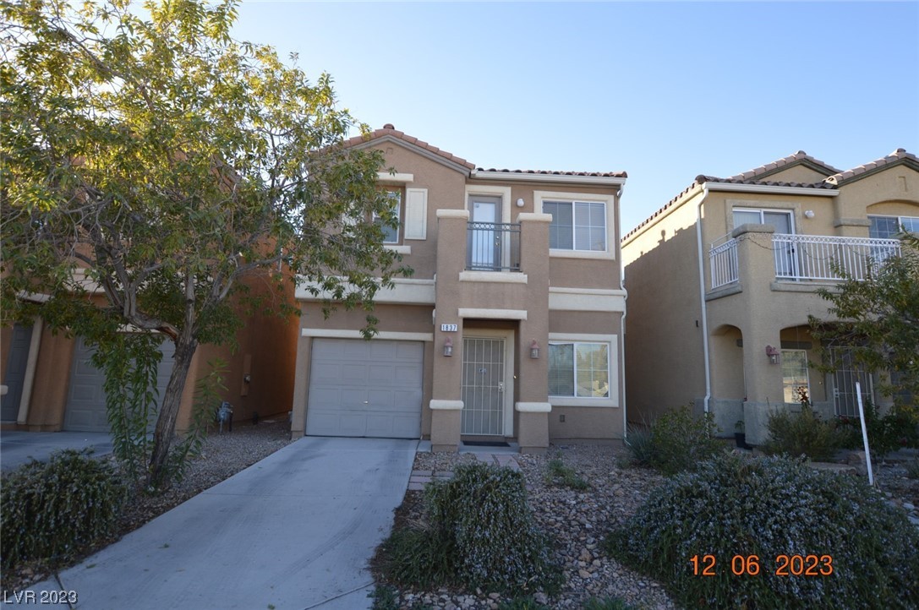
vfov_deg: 63.1
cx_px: 460
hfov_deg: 85.5
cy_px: 305
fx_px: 497
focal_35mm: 20
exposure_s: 1/125
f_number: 5.6
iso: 125
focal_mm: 13
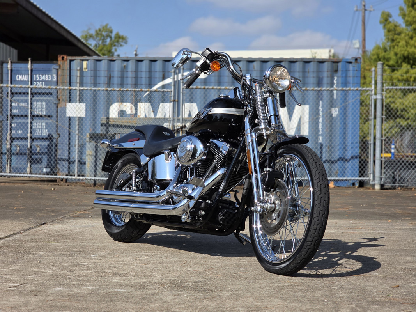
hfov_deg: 28.2
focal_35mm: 69
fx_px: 829
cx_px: 208
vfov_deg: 21.3
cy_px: 156
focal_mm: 7.9
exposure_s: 1/2607
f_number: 2.4
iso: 50
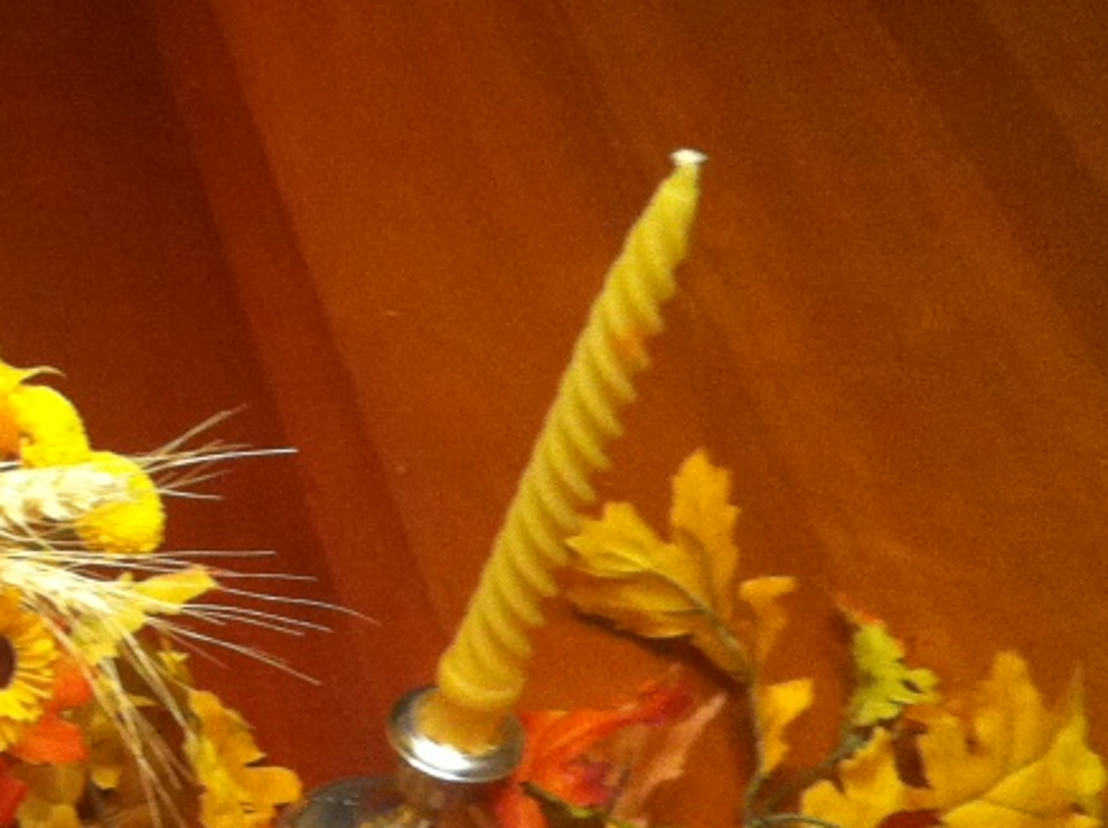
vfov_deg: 14.0
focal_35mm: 104
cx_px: -475
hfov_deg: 17.3
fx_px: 3325
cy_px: 848
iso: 250
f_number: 2.8
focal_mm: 3.85
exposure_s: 1/17
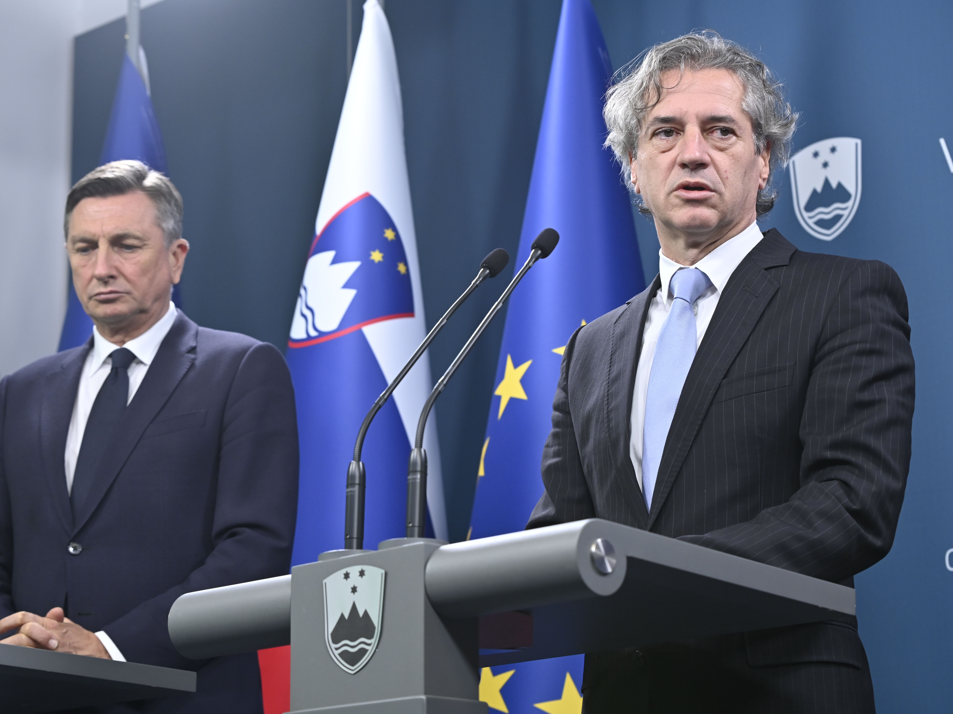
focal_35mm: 94
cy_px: 356
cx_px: 415
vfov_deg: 15.7
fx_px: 2588
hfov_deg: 20.9
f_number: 6.3
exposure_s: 1/160
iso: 1250
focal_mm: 86
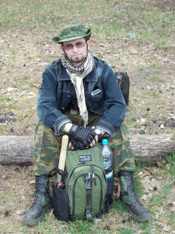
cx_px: 88
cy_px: 117
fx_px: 297
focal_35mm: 44
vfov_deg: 42.9
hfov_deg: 32.9
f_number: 4.2
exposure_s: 1/80
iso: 80
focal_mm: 7.9
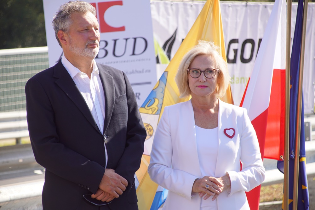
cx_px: 158
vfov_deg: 6.8
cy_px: 105
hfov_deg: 10.2
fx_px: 1772
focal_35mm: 202
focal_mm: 135
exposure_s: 1/250
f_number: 5.6
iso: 160
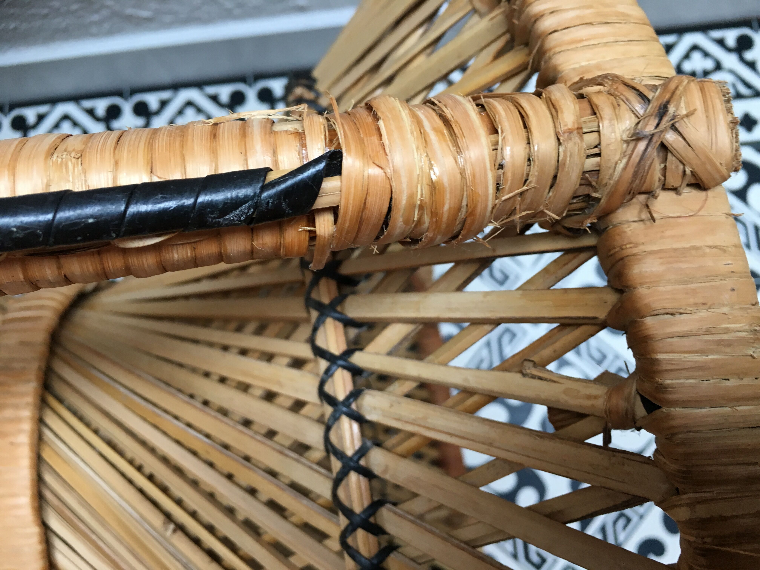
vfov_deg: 48.2
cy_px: 285
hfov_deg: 61.7
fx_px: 637
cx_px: 380
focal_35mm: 29
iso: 50
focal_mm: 4.15
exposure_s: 1/33
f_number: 2.2
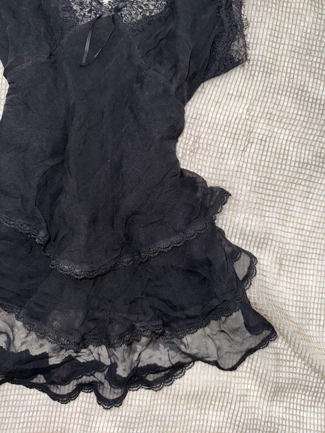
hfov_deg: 56.8
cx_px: 162
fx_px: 300
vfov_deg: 71.6
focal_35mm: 24
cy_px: 216
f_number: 1.78
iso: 80
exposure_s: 1/60
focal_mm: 6.76
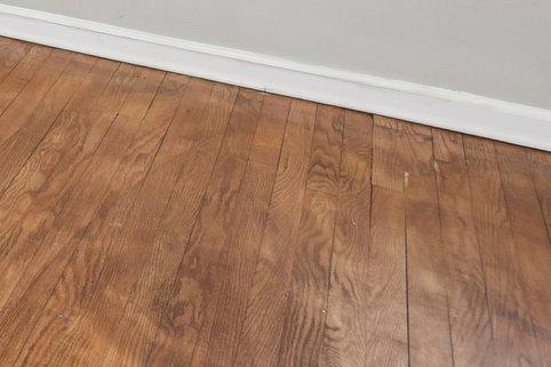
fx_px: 1040
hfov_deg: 17.7
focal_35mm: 68
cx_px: -613
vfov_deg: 15.9
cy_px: -355
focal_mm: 16
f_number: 8
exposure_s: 1/25
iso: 400
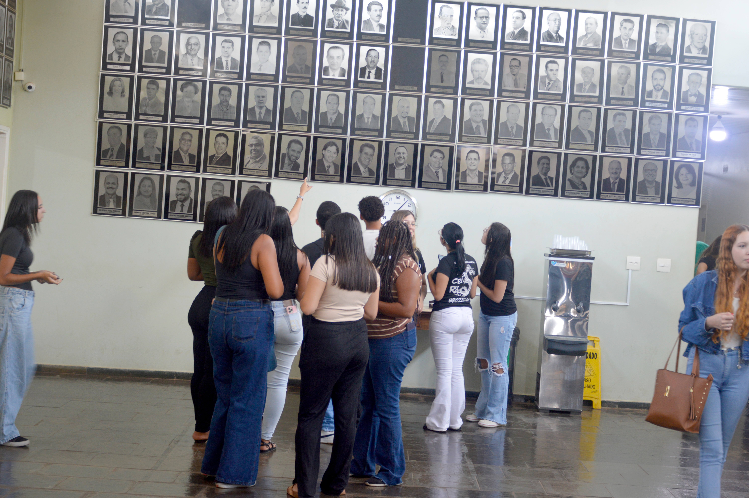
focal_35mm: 60
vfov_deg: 22.6
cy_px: 249
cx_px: 374
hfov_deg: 33.4
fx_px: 1247
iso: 400
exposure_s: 1/30
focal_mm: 40
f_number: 4.5
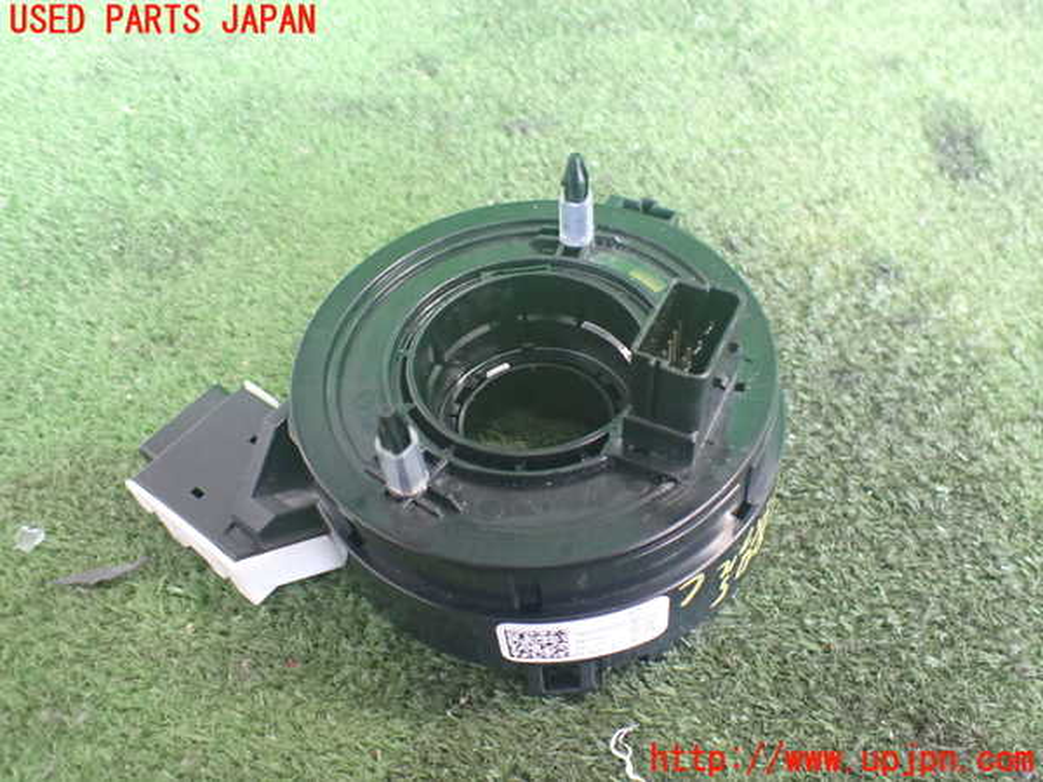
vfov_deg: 46.8
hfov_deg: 60.0
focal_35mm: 30
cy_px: 391
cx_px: 522
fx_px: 904
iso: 800
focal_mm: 5.4
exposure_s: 1/40
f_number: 2.3
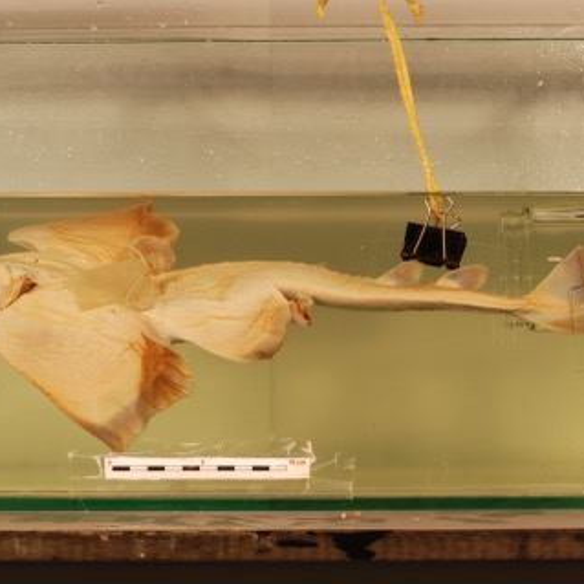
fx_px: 1832
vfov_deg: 18.1
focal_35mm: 96
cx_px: 273
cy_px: 292
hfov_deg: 18.1
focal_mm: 50
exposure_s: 1/5
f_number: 8
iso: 100
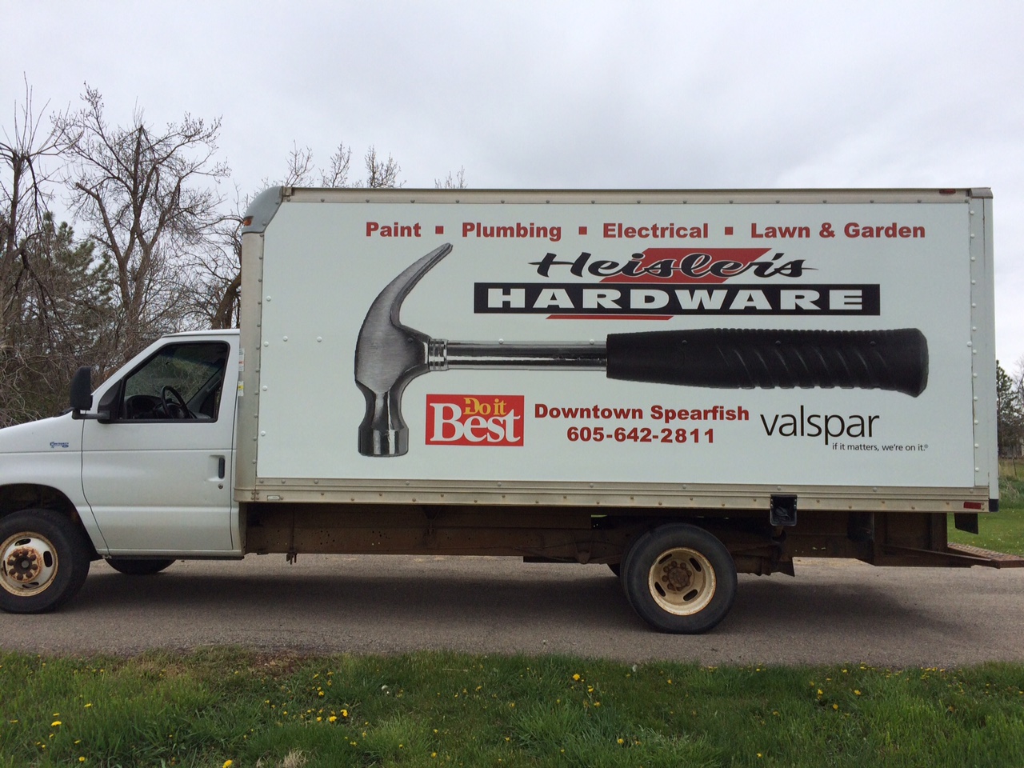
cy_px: 384
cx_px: 512
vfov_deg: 48.2
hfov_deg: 61.7
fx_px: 858
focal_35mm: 29
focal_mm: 4.15
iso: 32
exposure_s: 1/3425
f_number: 2.2
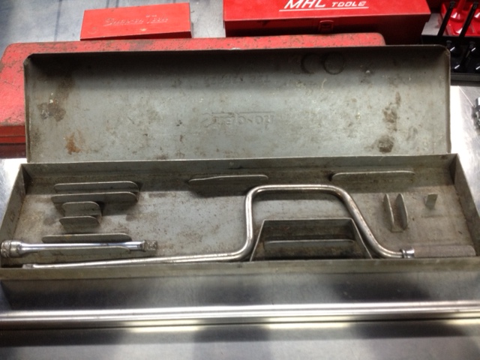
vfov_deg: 40.7
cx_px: 240
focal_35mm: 35
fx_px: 485
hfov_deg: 52.6
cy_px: 180
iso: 125
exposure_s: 1/20
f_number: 2.4
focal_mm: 4.28
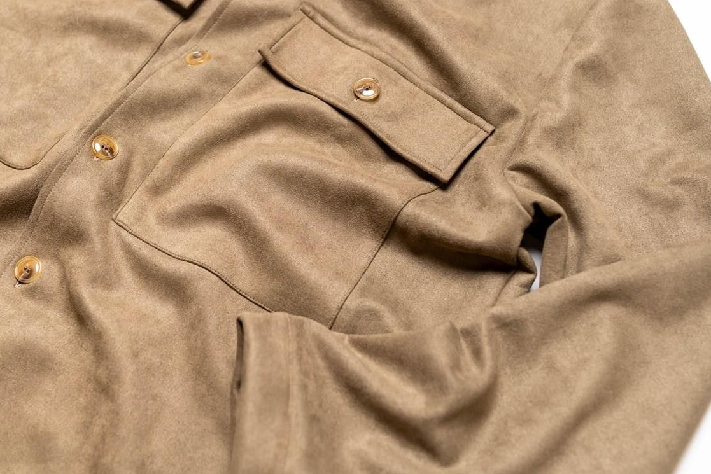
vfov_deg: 28.5
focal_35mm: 47
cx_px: 295
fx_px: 928
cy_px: 173
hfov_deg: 41.8
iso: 200
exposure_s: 1/100
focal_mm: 35
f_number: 2.8
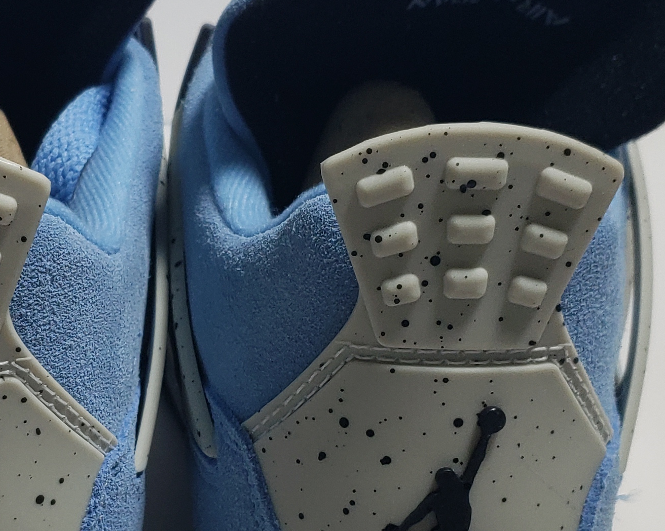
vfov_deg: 19.5
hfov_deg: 24.2
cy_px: 388
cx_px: 188
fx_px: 1535
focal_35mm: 78
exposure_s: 1/467
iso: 50
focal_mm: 4.3
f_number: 1.5
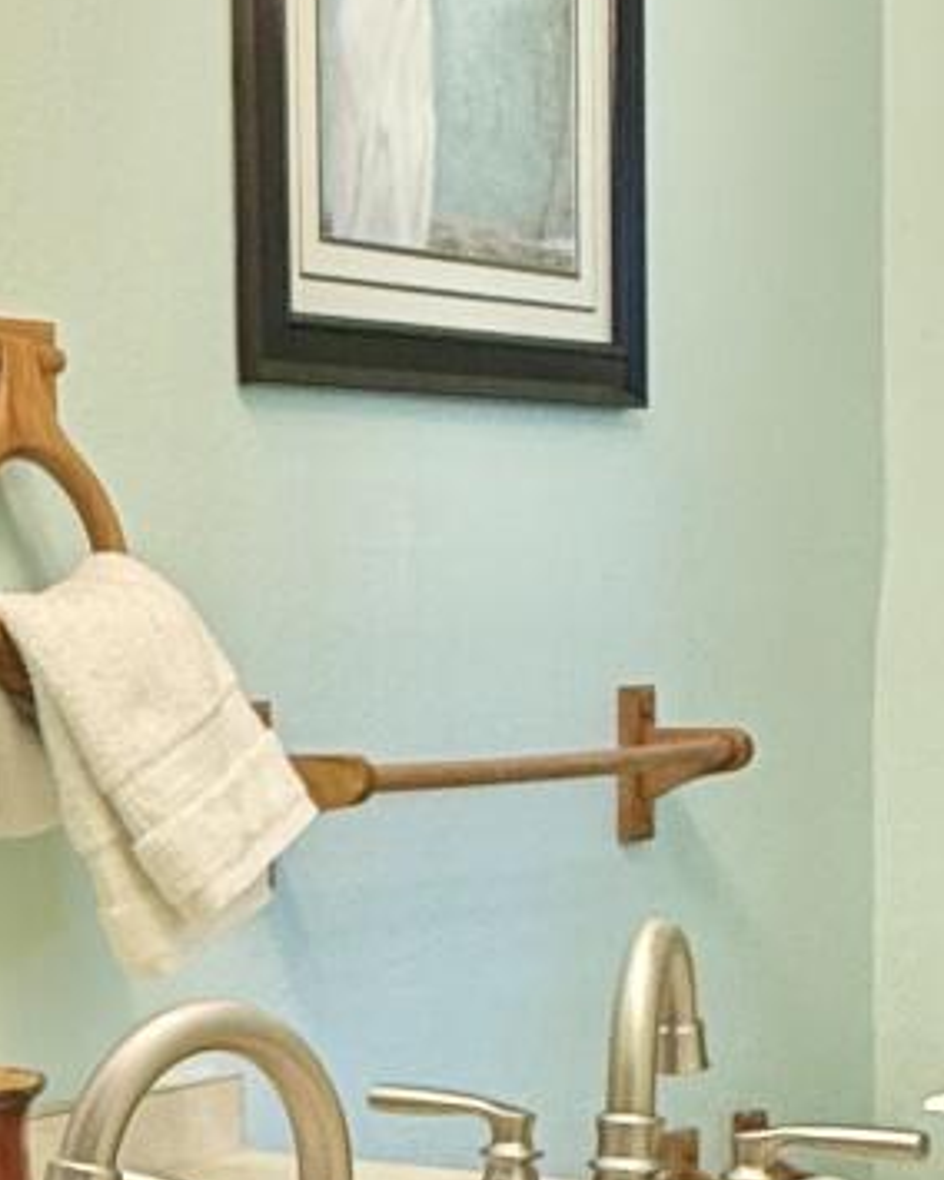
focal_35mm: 77
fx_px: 2689
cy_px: 931
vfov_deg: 24.4
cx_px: -708
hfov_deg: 16.8
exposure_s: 1/120
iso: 80
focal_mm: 2.22
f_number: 2.2
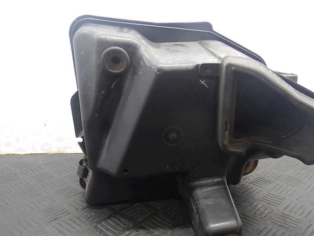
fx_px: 299
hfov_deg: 55.1
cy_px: 131
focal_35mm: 33
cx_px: 180
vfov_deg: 42.9
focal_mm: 4.3
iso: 400
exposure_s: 1/25
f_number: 2.8
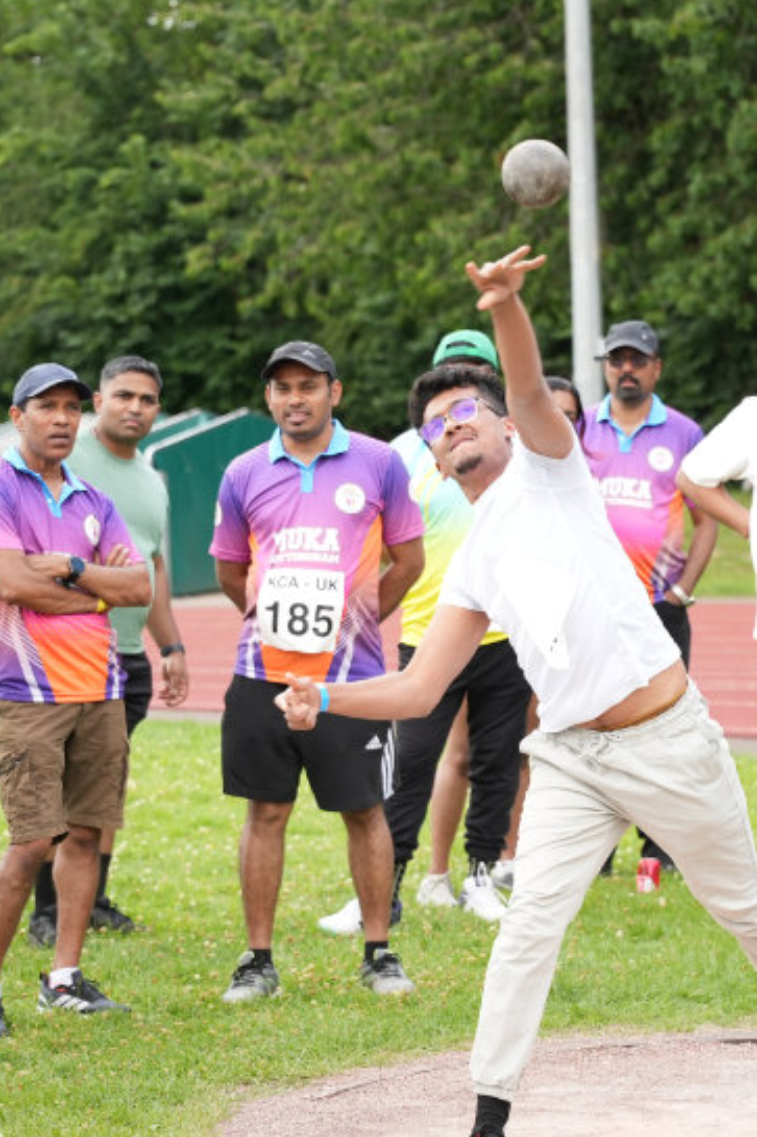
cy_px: 633
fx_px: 3787
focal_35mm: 120
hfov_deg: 11.4
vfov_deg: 17.1
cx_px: 500
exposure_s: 1/800
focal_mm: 65.1
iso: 250
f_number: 2.8
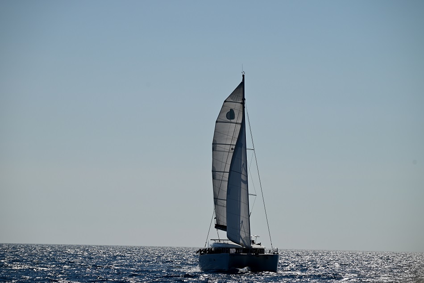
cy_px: 142
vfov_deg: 7.4
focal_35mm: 185
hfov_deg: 11.1
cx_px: 212
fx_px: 2179
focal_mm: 185
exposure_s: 1/1600
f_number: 7.1
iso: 100
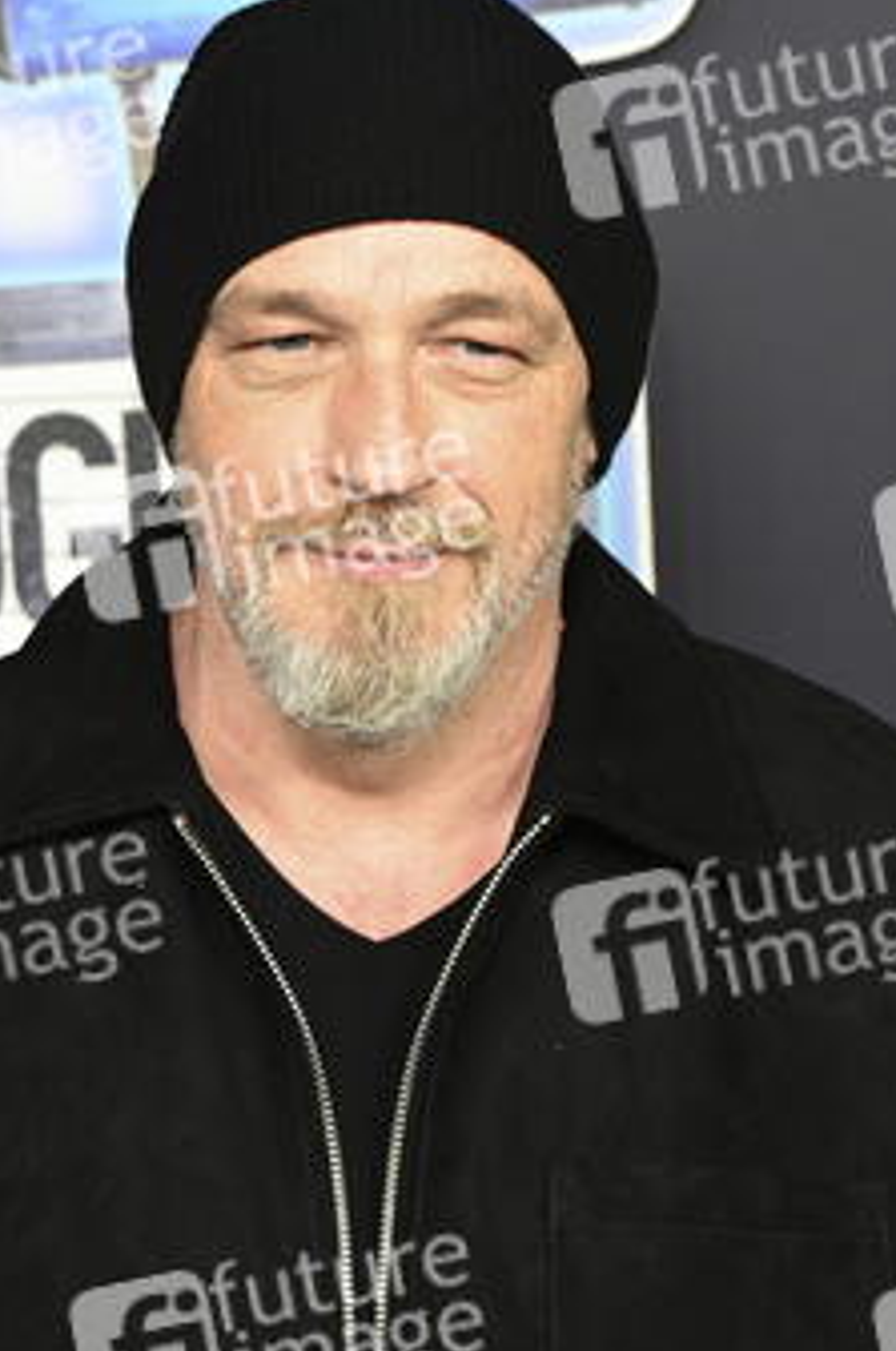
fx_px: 2808
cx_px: 394
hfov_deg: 18.1
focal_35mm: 75
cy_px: 728
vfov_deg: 27.0
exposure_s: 1/160
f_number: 6
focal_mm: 63
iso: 500
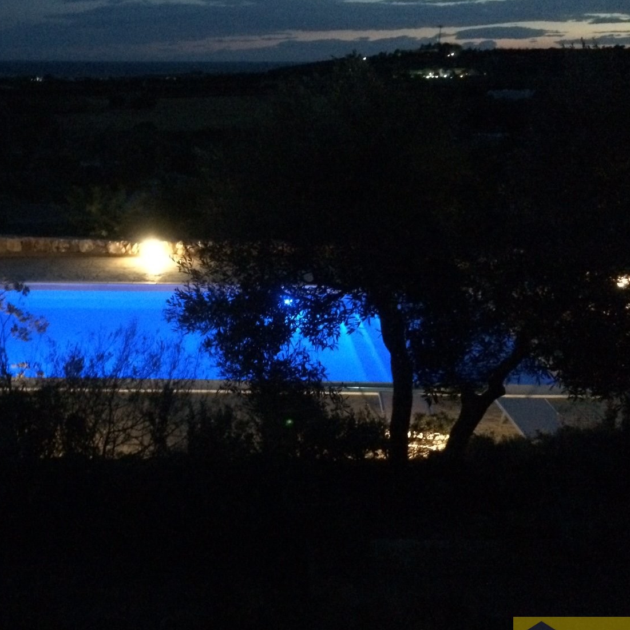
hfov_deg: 43.2
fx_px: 782
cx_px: 204
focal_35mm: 38
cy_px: 330
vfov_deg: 43.8
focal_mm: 4.15
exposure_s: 1/17
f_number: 2.2
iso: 2000
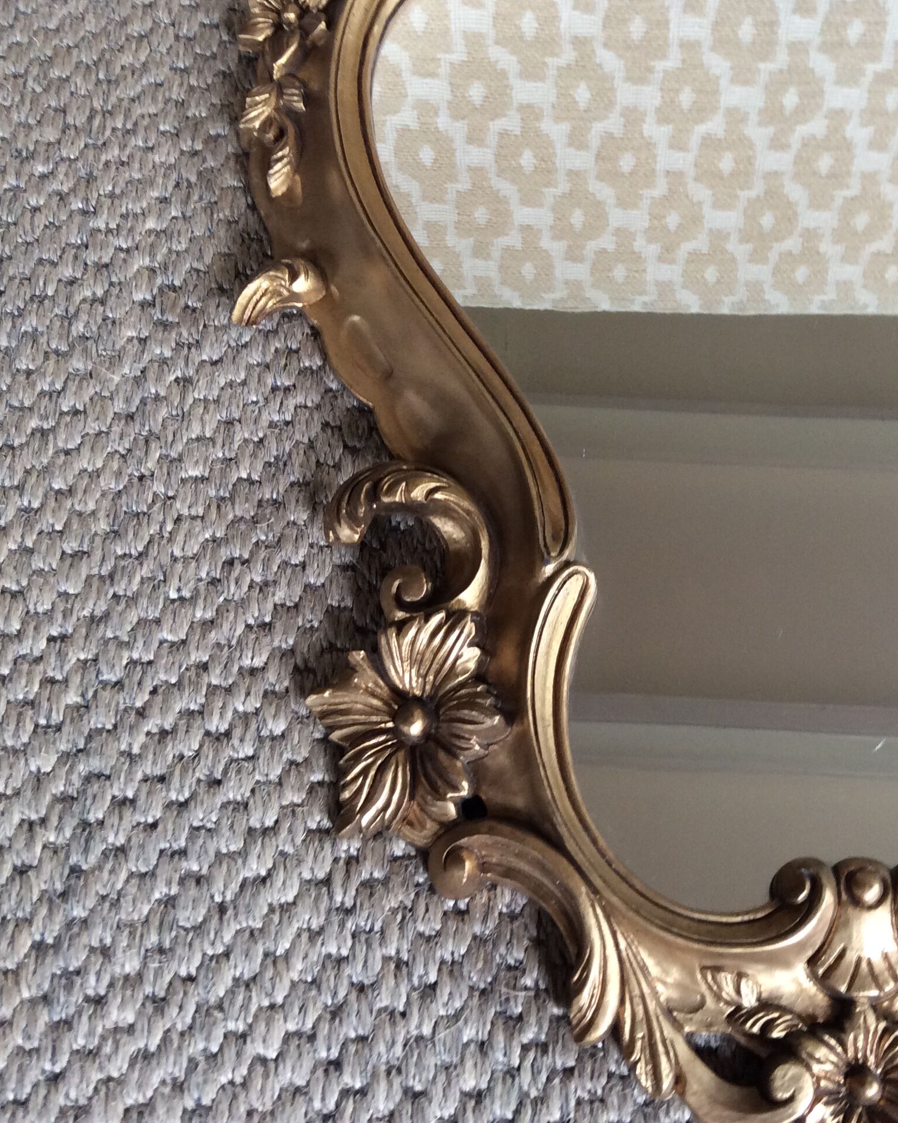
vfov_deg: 43.8
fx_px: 1395
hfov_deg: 35.1
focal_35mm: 42
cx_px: 645
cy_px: 559
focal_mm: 3.3
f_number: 2.4
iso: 80
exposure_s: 1/25
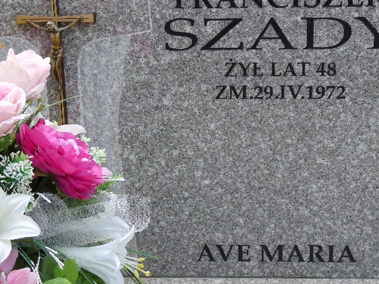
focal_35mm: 81
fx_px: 887
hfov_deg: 24.1
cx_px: 203
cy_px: 94
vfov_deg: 18.2
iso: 100
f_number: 4
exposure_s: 1/160
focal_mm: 10.1
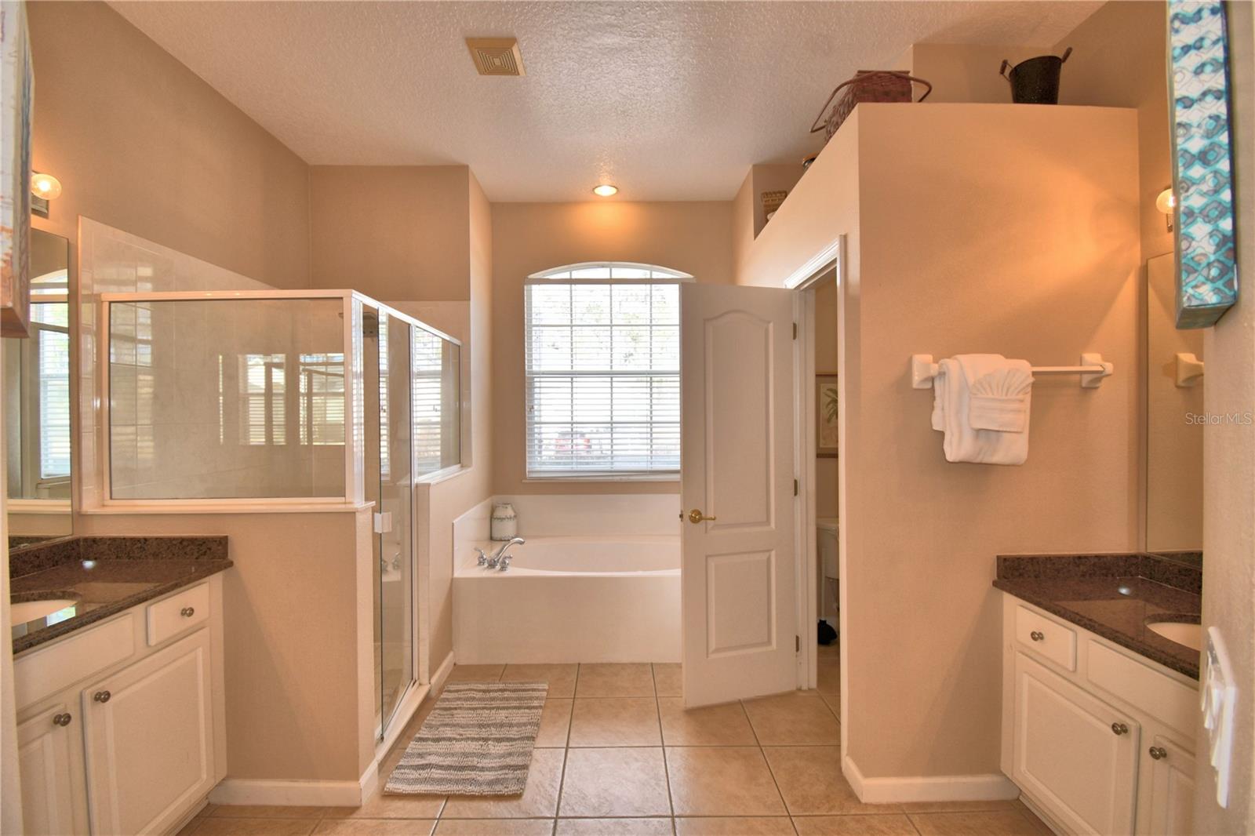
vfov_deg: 77.3
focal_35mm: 15
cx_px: 628
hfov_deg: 100.4
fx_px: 523
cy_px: 418
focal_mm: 10
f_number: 4.5
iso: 140
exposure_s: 1/60
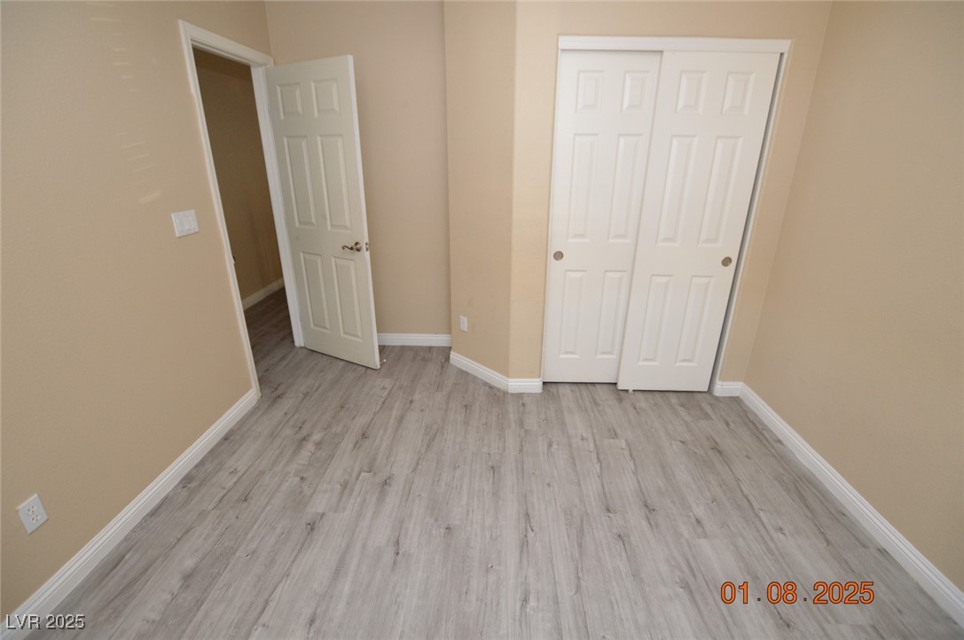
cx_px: 482
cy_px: 320
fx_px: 401
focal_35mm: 15
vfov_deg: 77.2
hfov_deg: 100.5
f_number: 3.5
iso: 720
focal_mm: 10
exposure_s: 1/60
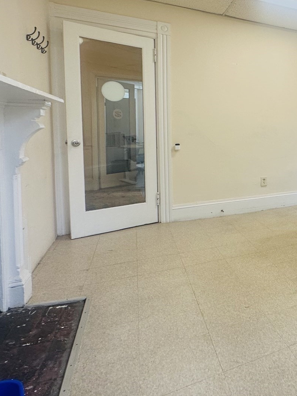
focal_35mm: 27
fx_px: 309
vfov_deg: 64.4
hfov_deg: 41.1
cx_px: 326
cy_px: 149
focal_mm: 2.22
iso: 64
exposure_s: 1/120
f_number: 2.2
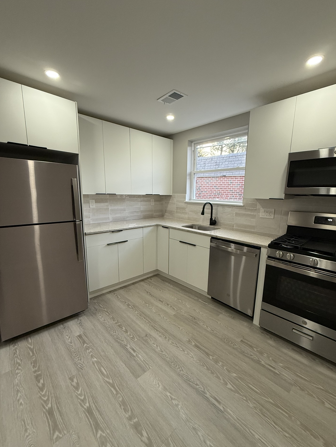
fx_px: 194
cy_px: 229
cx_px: 176
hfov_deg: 81.7
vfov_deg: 98.1
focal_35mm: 15
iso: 200
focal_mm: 2.22
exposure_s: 1/120
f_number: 2.2
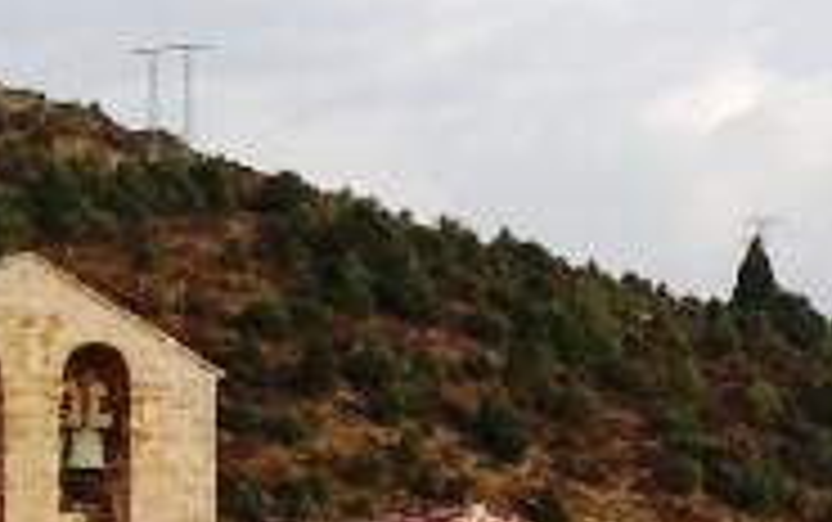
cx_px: 836
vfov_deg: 7.8
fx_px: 3790
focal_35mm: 167
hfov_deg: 12.4
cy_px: 722
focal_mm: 8
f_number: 4.8
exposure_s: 1/500
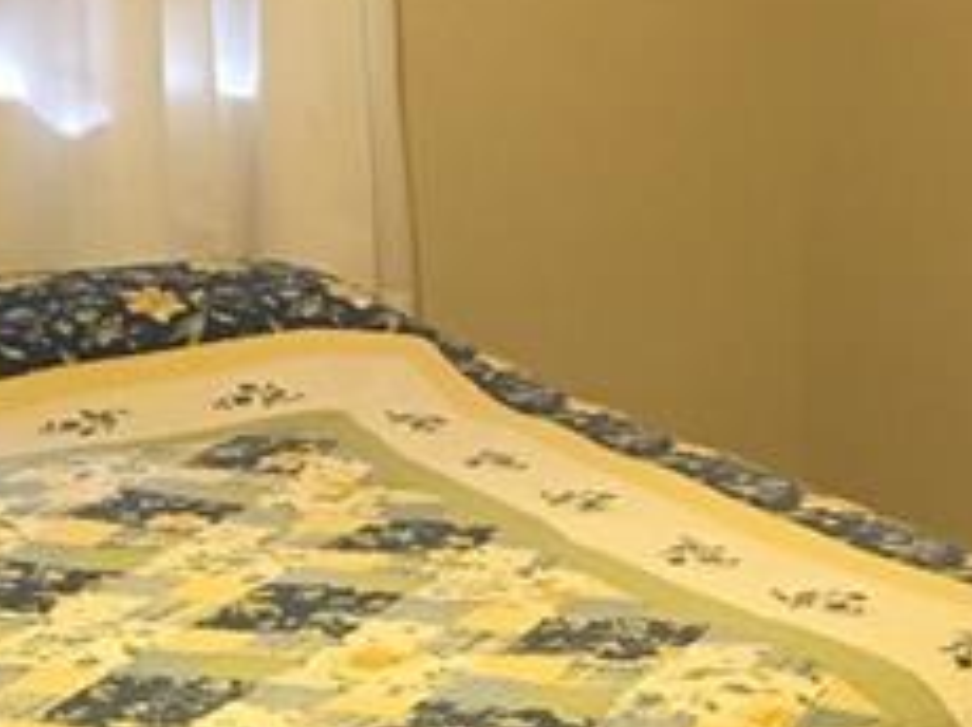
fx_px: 2721
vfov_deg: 15.1
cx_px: 270
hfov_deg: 20.1
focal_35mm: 97
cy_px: 647
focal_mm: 4.15
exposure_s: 1/10
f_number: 2.2
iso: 80
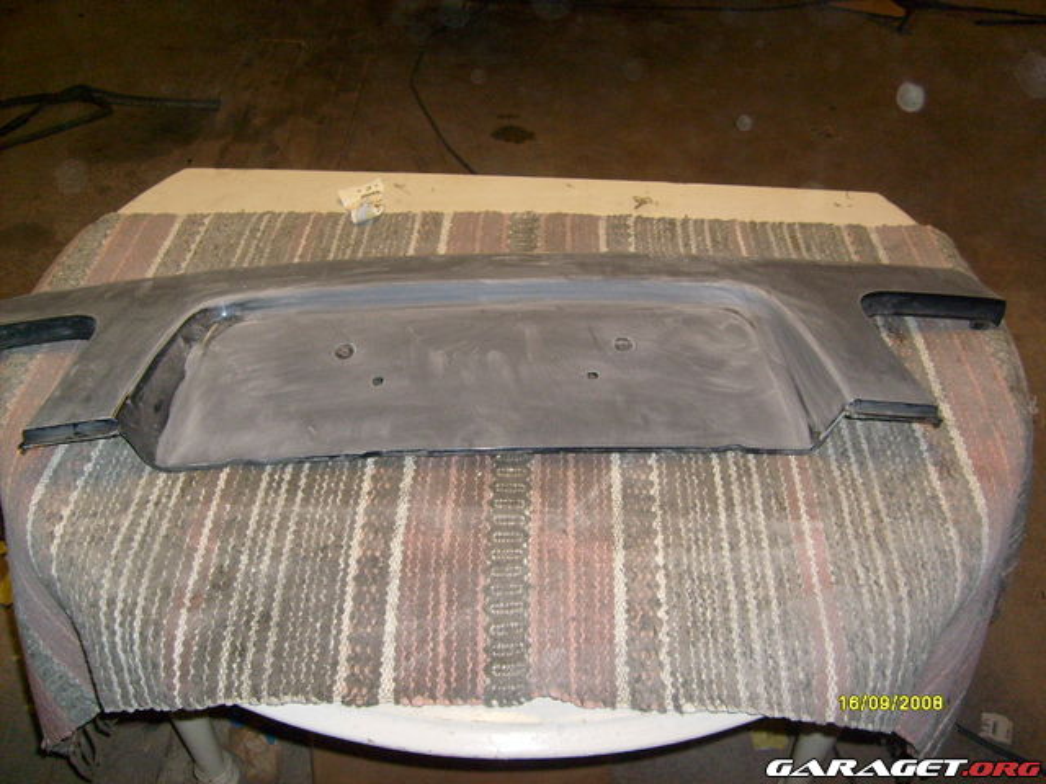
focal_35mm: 35
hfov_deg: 52.6
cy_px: 392
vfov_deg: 40.7
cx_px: 523
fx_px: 1058
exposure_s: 1/45
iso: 100
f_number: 2.8
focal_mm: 5.8
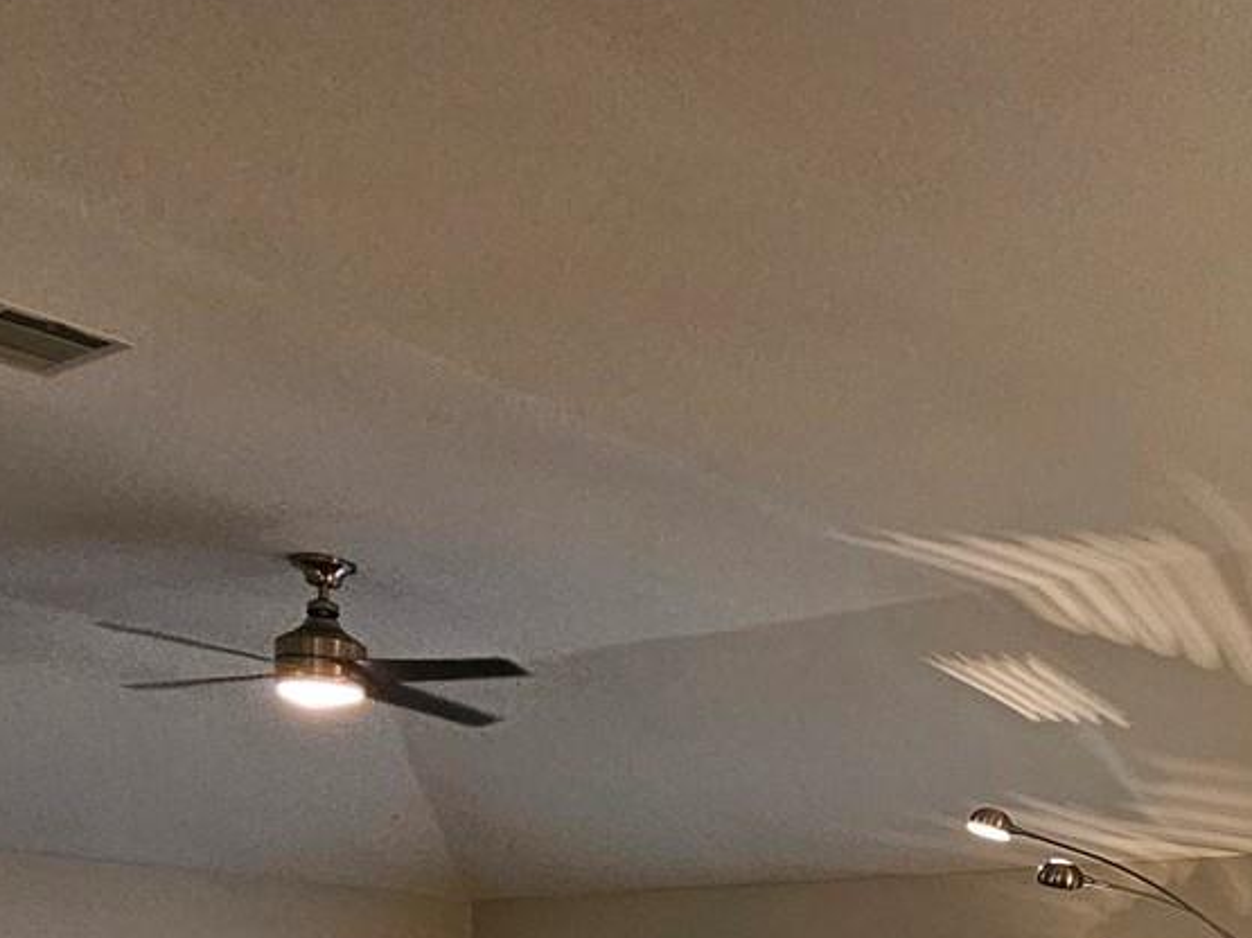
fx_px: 1736
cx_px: 1383
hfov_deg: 34.2
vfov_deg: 27.5
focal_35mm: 48
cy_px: 1046
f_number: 2.2
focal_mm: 2.2
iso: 250
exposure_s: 1/60
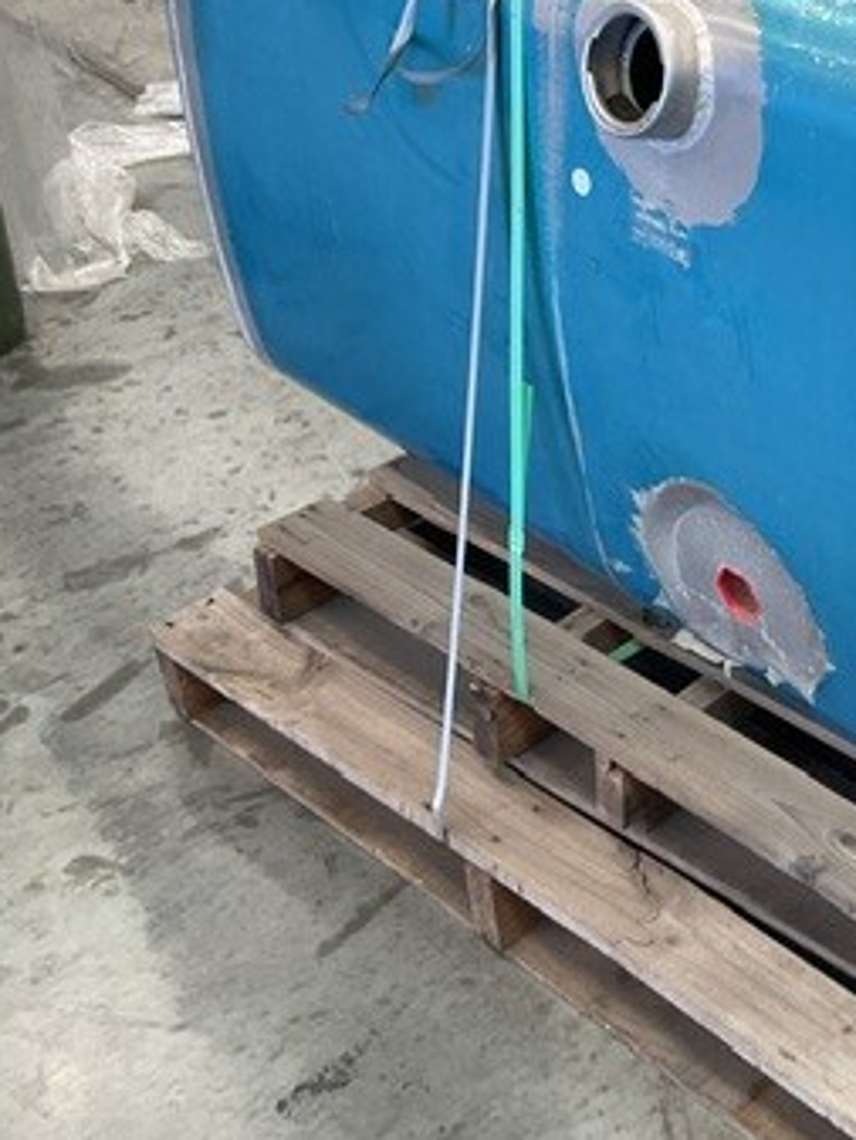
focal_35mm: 55
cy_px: 362
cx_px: 880
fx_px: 1812
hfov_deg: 25.1
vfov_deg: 34.5
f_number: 1.8
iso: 64
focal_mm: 3
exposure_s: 1/100
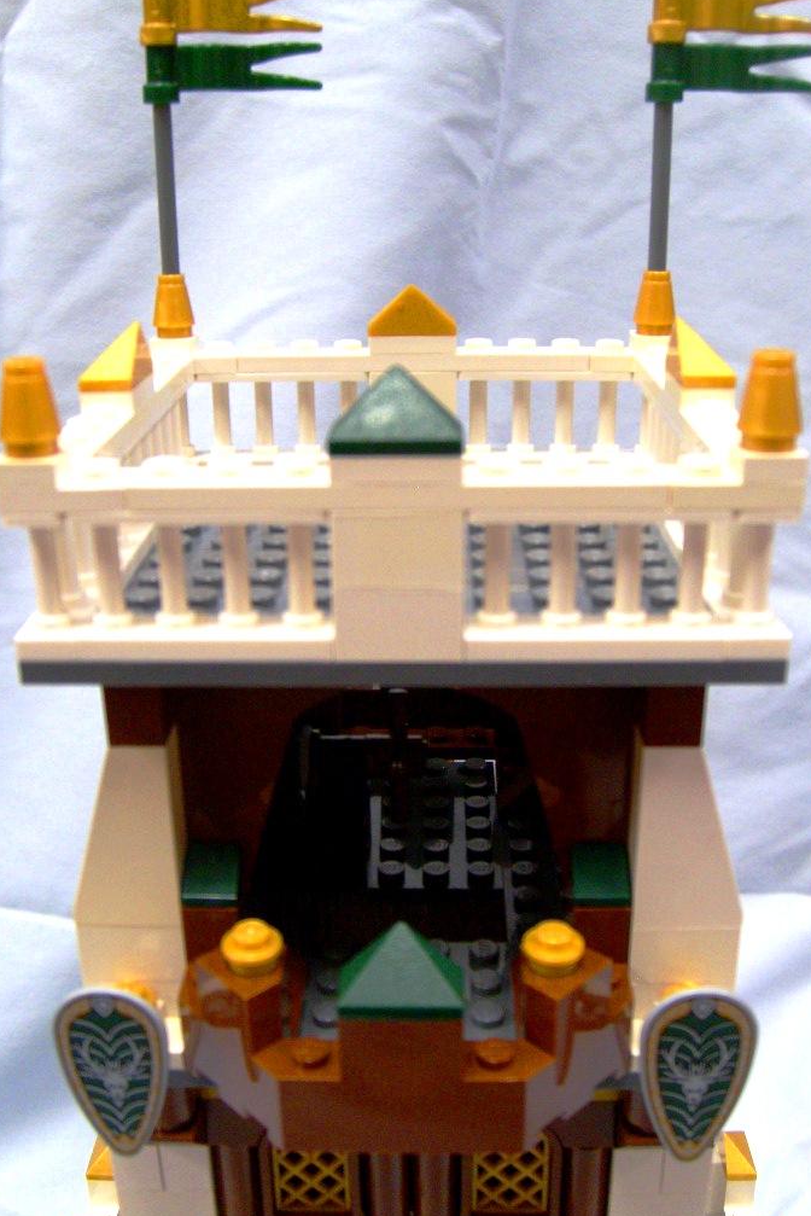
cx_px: 383
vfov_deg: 51.9
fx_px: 1249
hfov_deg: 36.0
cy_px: 612
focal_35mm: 37
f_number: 2.8
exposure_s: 1/45
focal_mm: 5.8
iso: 120
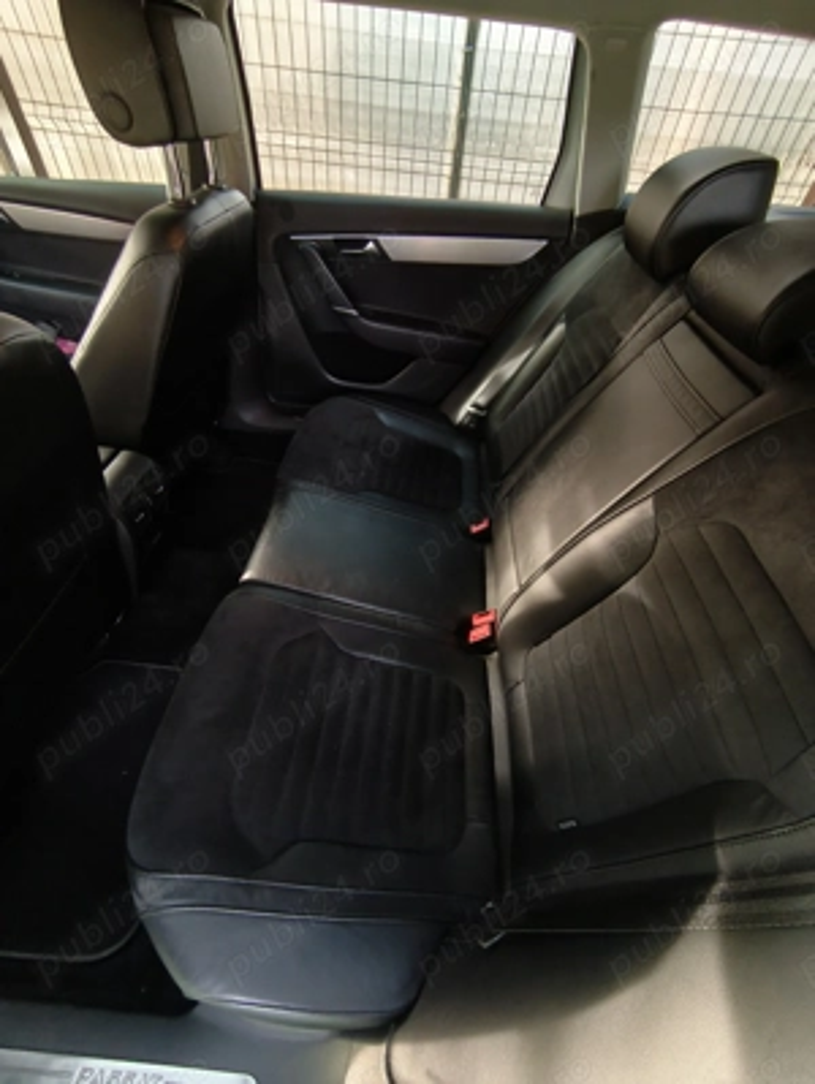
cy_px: 542
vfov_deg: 98.1
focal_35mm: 15
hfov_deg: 81.8
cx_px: 408
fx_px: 470
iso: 500
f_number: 2.2
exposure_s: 1/33.3
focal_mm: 1.65
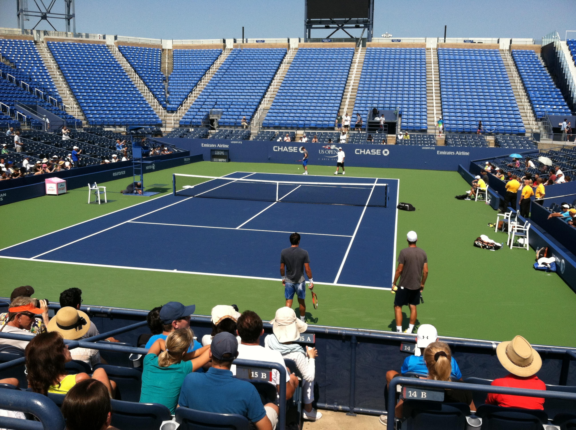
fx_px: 582
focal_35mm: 35
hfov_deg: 52.7
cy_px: 215
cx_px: 288
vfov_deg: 40.6
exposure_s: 1/1364
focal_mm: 3.85
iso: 80
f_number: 2.8
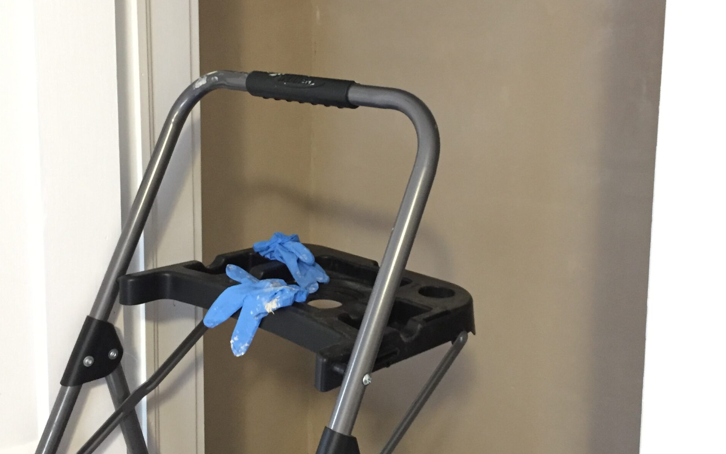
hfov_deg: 47.2
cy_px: 162
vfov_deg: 30.4
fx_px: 831
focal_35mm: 42
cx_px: 370
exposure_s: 1/15
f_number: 2.2
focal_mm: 4.15
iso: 500
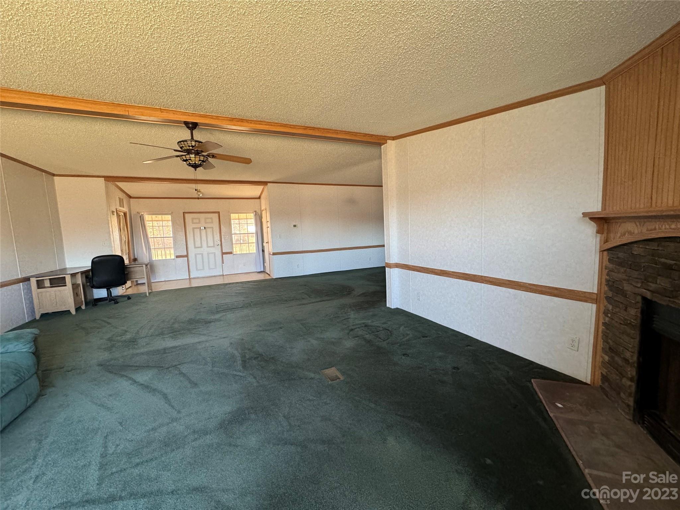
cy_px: 255
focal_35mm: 14
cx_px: 340
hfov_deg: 102.1
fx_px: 275
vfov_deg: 85.7
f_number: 2.2
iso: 320
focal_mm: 2.22
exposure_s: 1/80
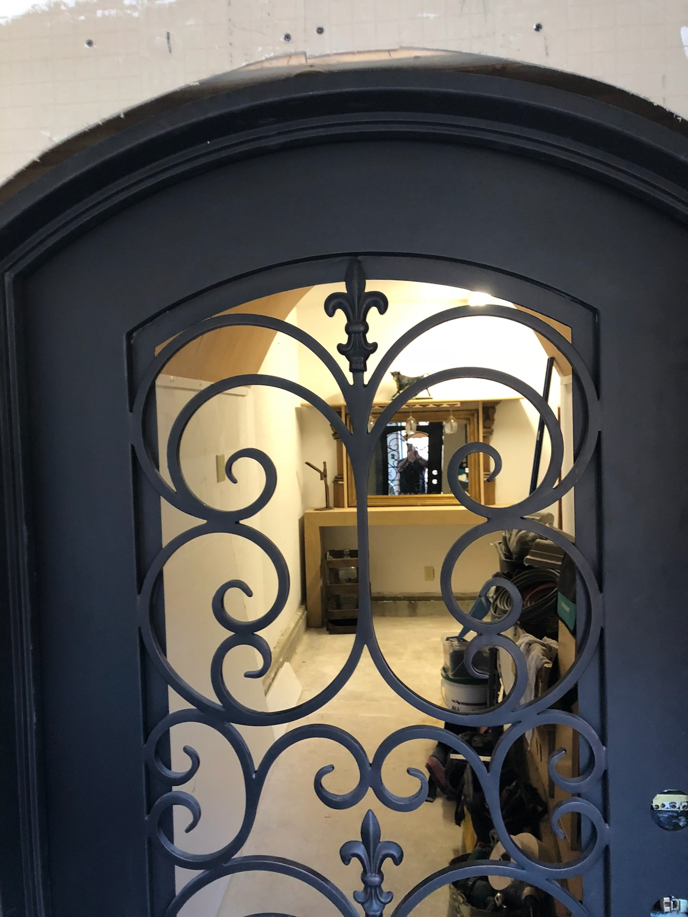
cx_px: 344
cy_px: 458
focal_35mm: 28
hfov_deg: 49.7
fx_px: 742
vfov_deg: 63.4
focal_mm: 3.99
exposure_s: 1/12
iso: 100
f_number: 1.8
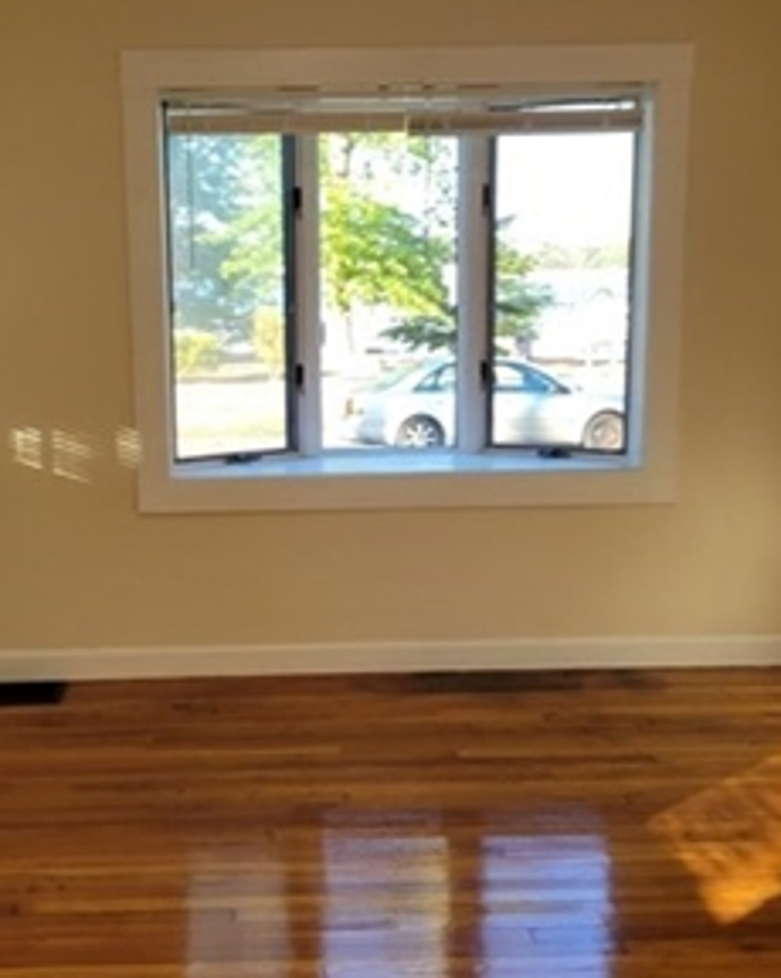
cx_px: 297
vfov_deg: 41.2
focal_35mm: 45
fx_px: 1302
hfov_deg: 33.3
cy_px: 491
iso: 64
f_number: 1.8
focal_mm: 5.4
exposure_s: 1/120
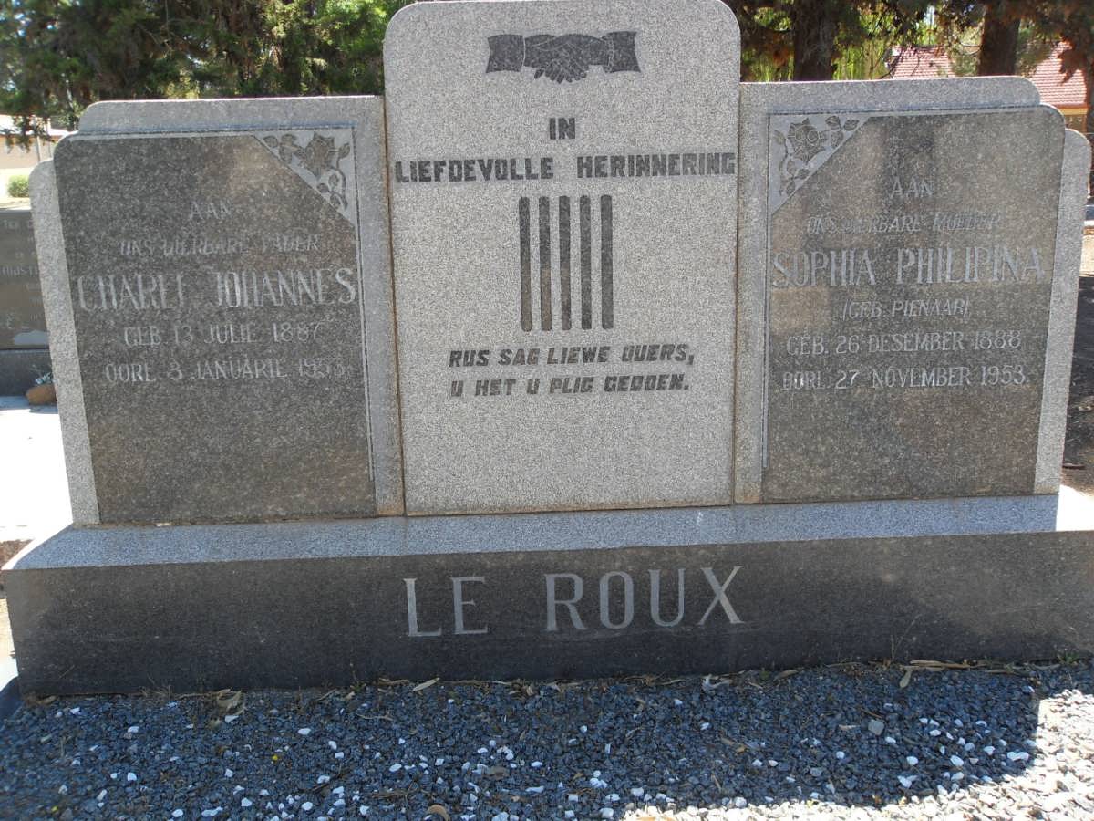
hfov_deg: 52.6
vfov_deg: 40.7
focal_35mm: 35
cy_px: 410
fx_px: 1106
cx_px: 547
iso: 80
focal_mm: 6.3
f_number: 3.5
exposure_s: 1/180
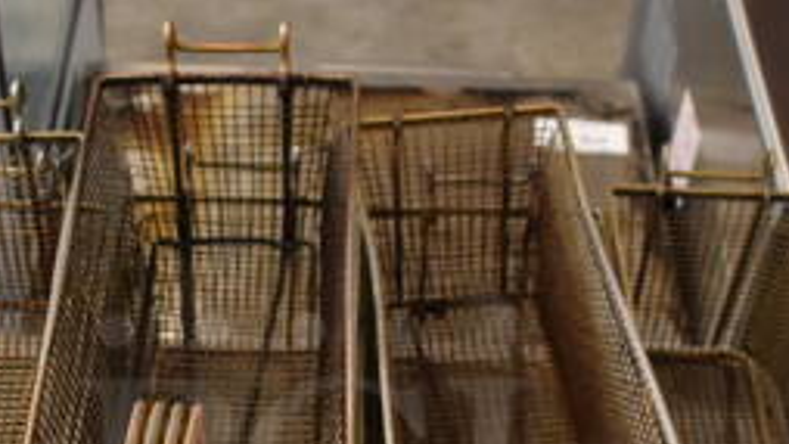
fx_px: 1423
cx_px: 308
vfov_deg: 17.3
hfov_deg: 30.9
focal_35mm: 68
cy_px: 456
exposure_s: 1/125
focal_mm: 18
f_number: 3.5
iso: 1250
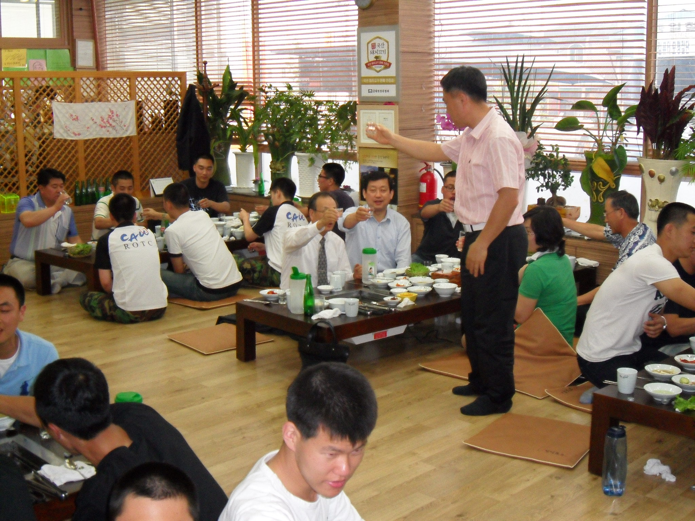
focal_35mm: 46
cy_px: 260
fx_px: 924
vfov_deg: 31.5
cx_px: 348
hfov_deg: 41.2
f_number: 3.8
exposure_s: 1/45
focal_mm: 8.2
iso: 400
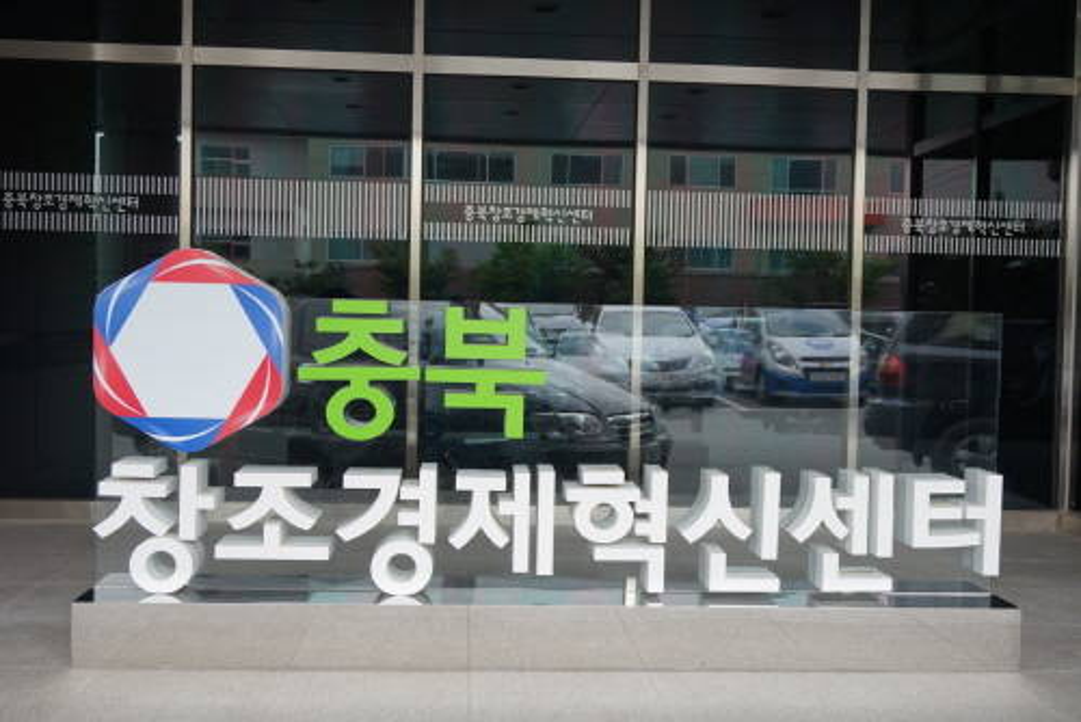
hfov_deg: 51.3
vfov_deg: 35.5
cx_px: 540
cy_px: 361
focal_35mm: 38
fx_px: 1127
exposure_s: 1/60
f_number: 5
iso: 100
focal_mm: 25
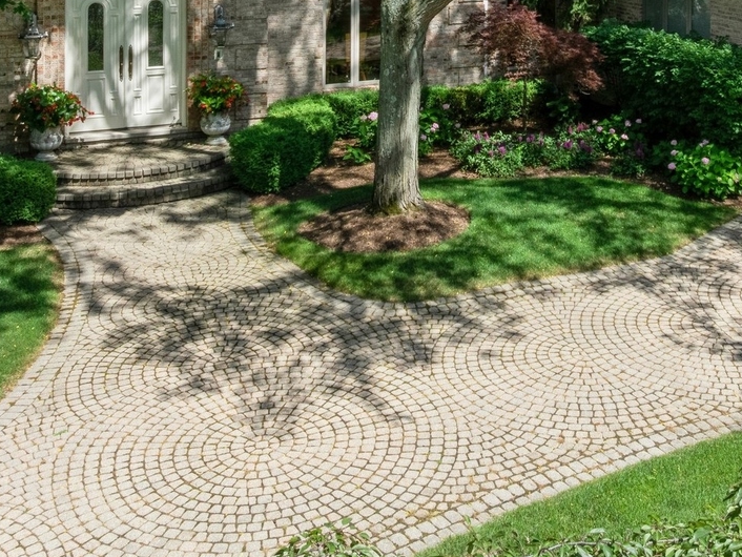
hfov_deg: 38.4
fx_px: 1051
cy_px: 3
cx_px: 505
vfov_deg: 28.0
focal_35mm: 49
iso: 200
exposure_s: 1/320
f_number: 8
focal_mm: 12.29
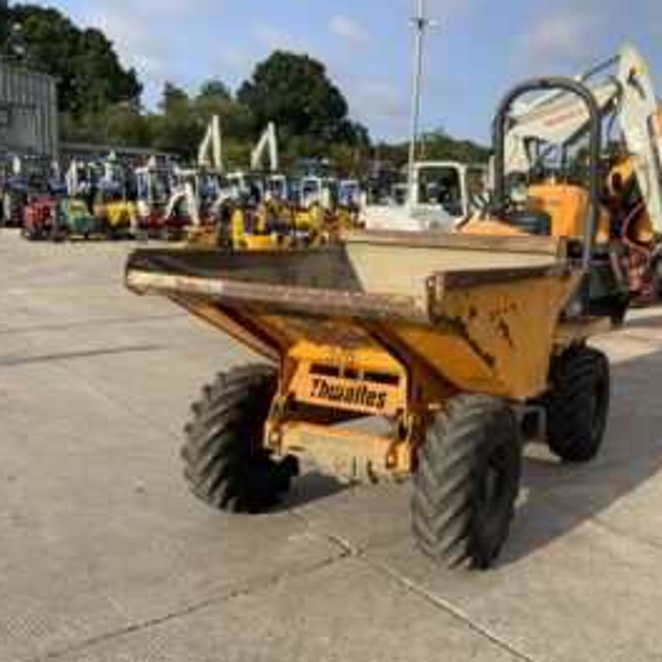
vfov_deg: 47.2
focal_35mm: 35
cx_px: 439
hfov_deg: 46.5
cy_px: 334
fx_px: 757
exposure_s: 1/1250
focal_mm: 3
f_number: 1.8
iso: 16
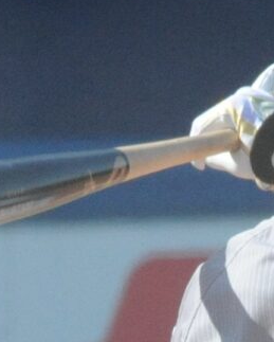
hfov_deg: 0.5
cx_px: 410
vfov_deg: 0.6
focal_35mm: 3118
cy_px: 735
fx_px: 31562
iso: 3200
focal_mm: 420
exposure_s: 1/2500
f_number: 10
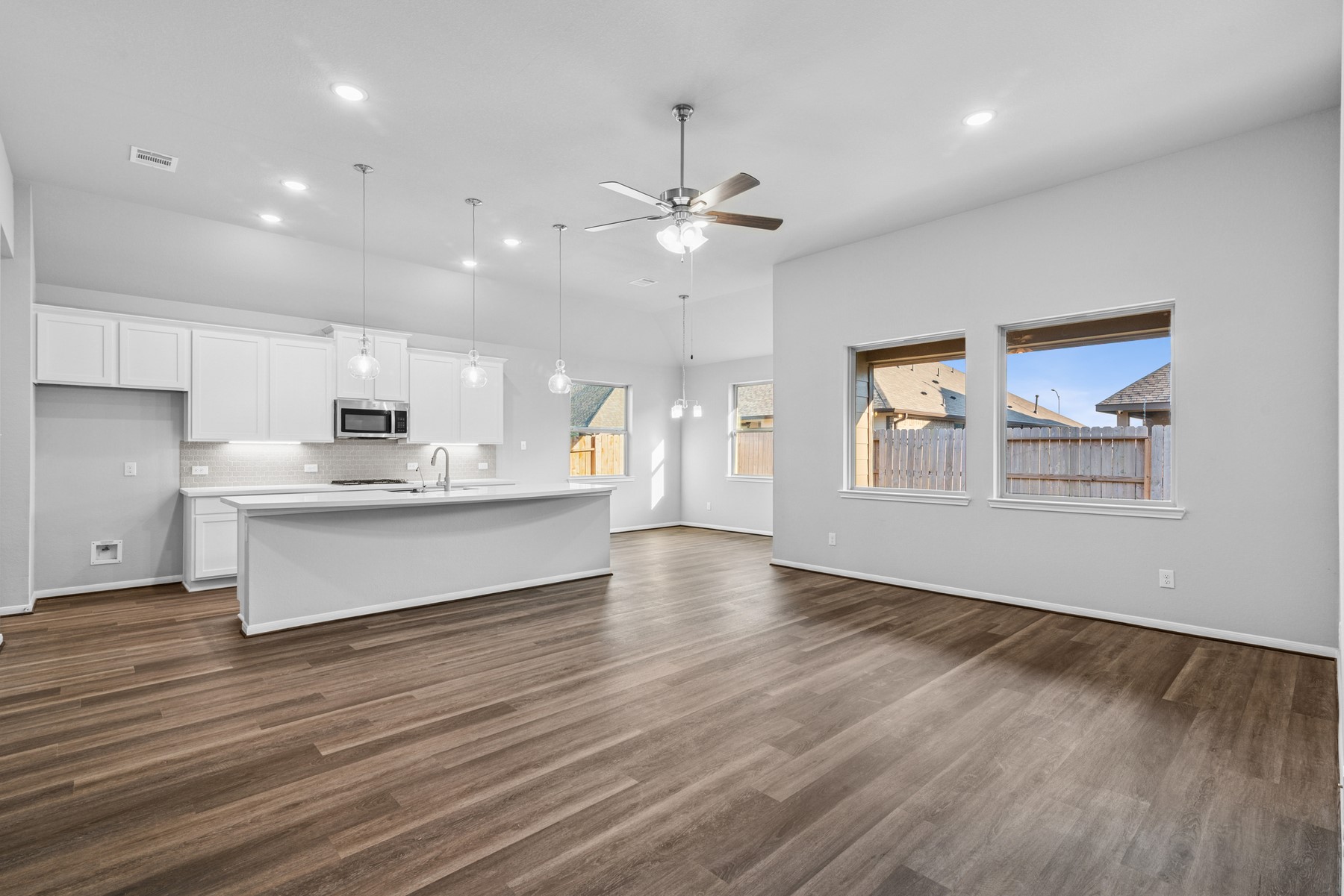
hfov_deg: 96.7
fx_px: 597
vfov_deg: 73.8
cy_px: 448
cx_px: 672
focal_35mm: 16
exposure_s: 1/5
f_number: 9
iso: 100
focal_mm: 16
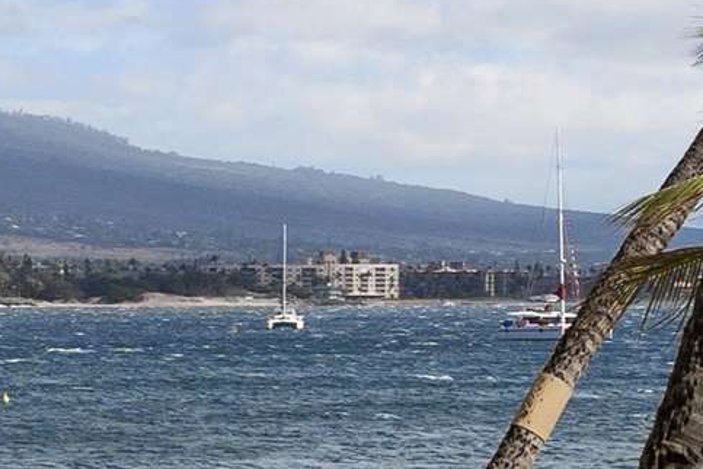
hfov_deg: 7.4
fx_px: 5214
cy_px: 237
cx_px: 1406
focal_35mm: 267
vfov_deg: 5.1
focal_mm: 28
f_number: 8
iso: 100
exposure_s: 1/125
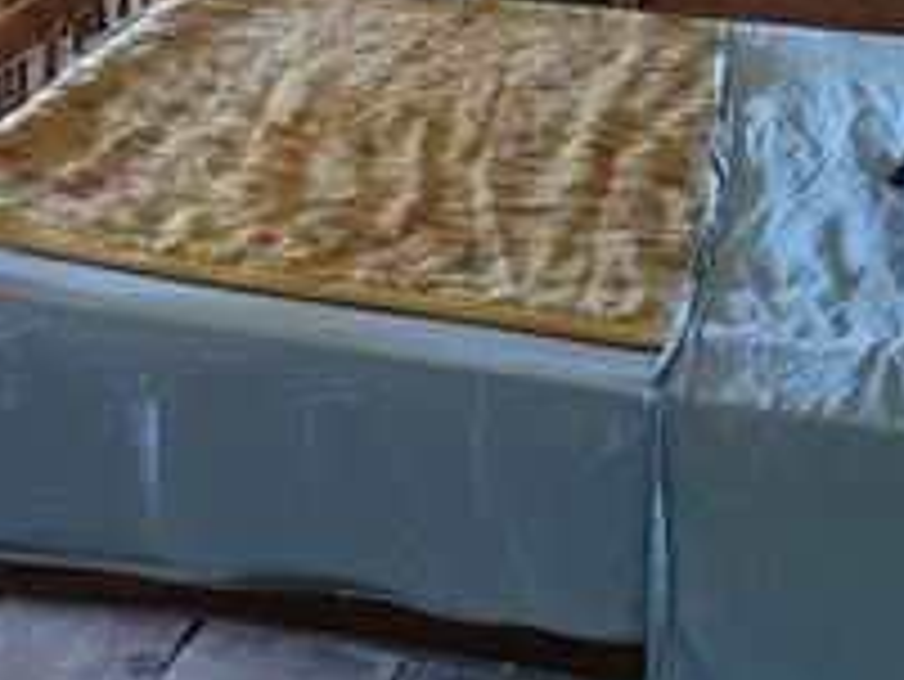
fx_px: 2378
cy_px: -167
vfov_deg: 15.6
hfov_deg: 21.0
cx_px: 70
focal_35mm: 91
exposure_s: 1/50
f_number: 1.8
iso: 640
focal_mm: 5.4
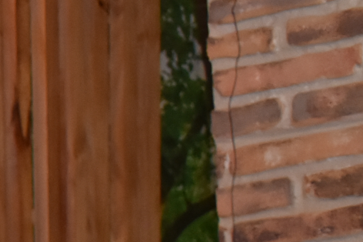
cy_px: 499
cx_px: -635
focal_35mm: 204
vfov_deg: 6.5
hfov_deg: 8.7
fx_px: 2057
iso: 1250
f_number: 4.5
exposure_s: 1/100
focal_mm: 23
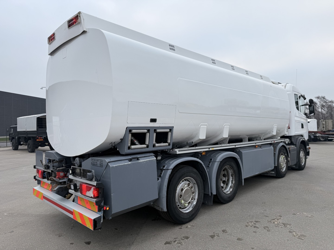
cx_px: 167
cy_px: 125
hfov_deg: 71.6
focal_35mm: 24
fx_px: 232
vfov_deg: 56.8
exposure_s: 1/1060
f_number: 1.78
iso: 80
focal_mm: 6.76
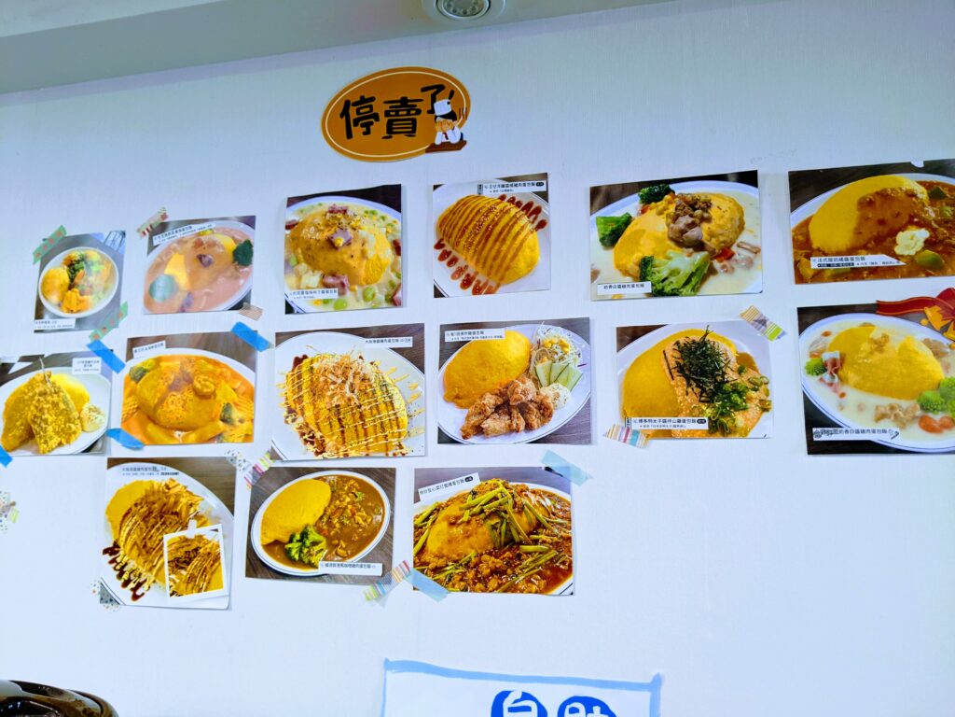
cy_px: 358
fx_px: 745
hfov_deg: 65.3
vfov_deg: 51.4
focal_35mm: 27
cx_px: 478
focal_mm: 4.44
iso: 204
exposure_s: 1/40
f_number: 1.8
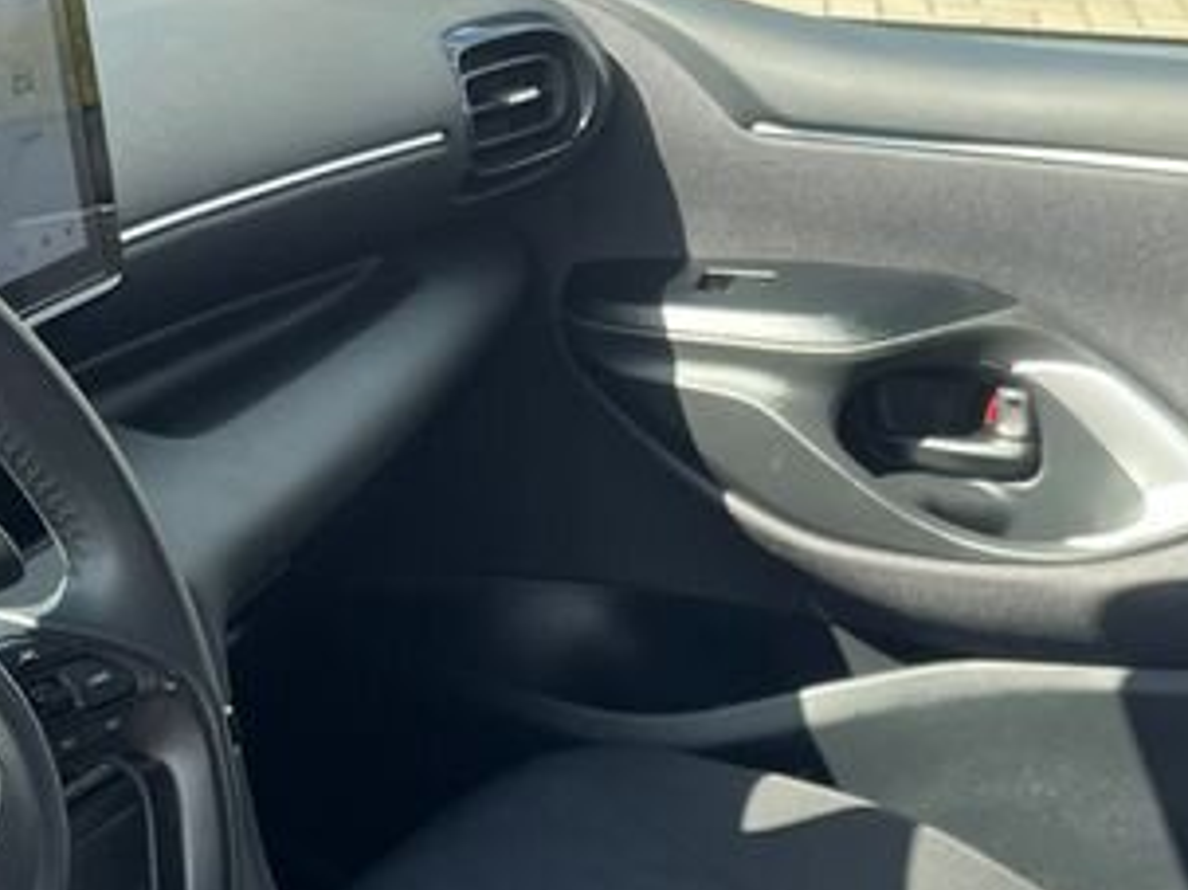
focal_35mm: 88
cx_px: 353
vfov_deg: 15.7
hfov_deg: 22.1
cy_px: 1235
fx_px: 3019
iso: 50
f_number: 1.6
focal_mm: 5.1
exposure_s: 1/376
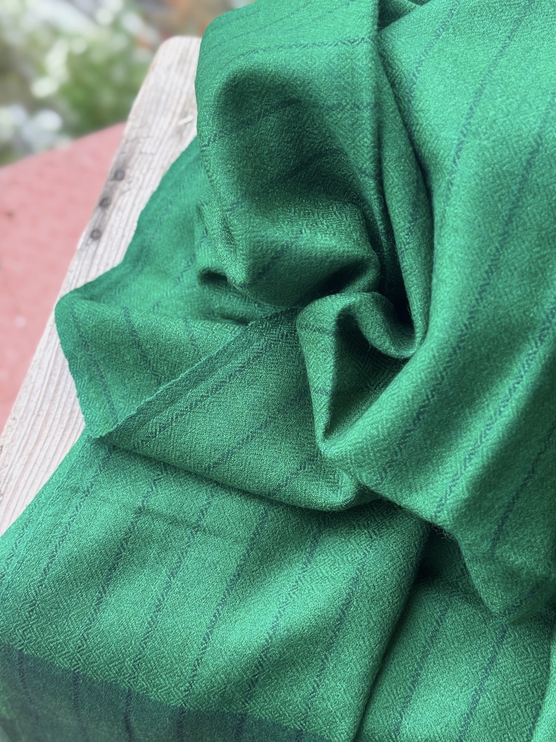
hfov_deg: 30.3
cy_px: 371
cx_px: 278
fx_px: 1028
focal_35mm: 48
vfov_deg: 39.7
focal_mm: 6.76
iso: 64
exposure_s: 1/321
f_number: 1.78
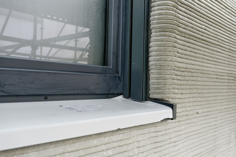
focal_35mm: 36
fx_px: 236
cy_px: 78
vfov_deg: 36.9
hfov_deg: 53.1
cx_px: 118
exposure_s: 1/60
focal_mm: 24.2
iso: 800
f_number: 3.6
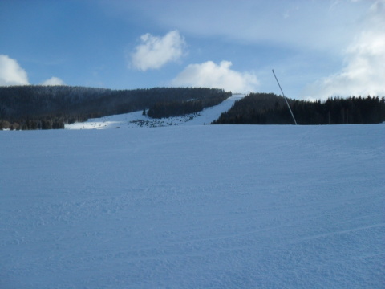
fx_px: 389
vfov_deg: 40.7
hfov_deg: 52.6
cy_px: 144
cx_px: 192
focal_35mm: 35
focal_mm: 6.2
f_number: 8.9
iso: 100
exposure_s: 1/250
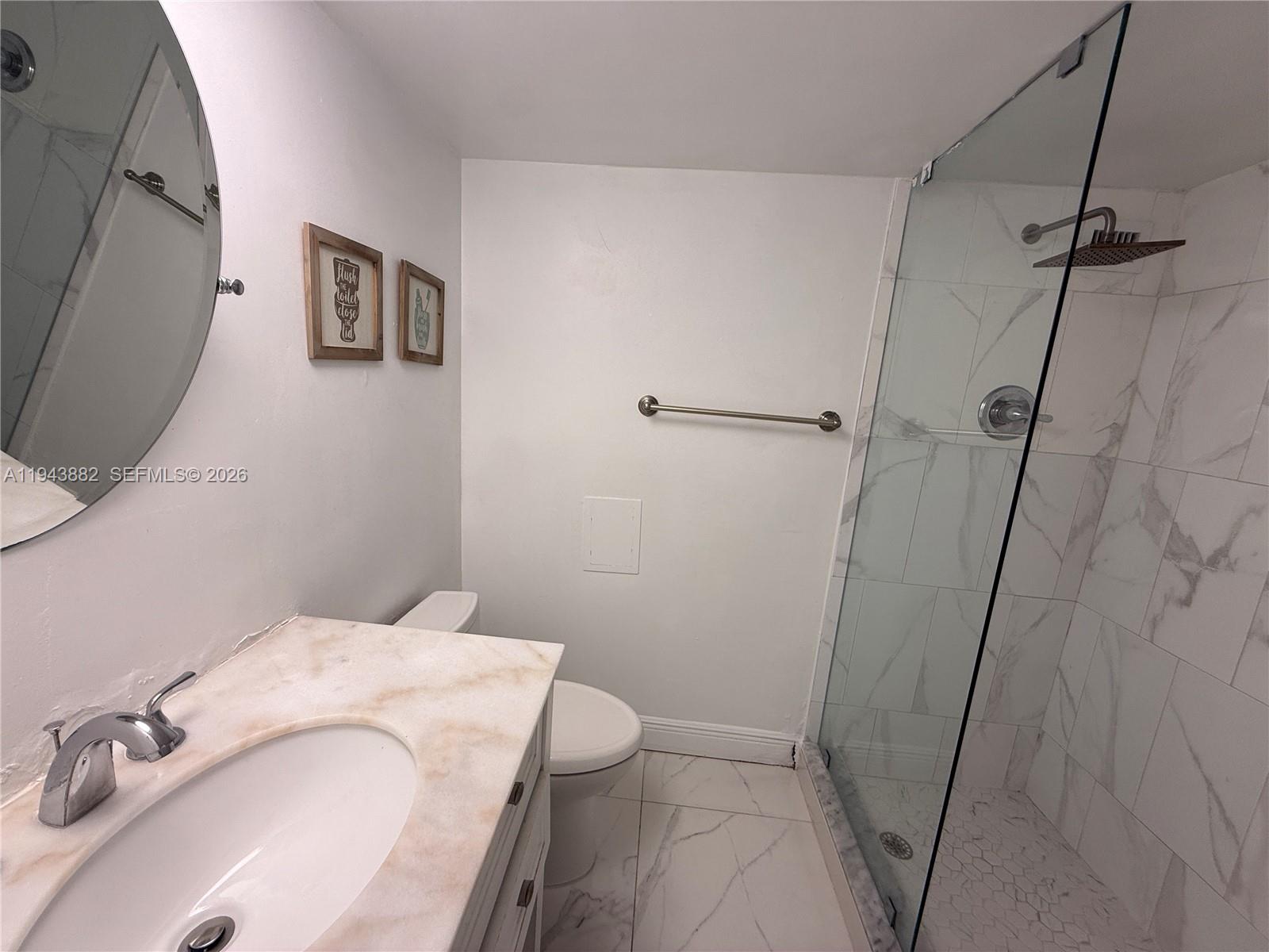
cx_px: 634
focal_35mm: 14
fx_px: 513
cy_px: 476
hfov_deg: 102.1
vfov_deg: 85.7
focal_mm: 2.22
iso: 64
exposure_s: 1/120
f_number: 2.2
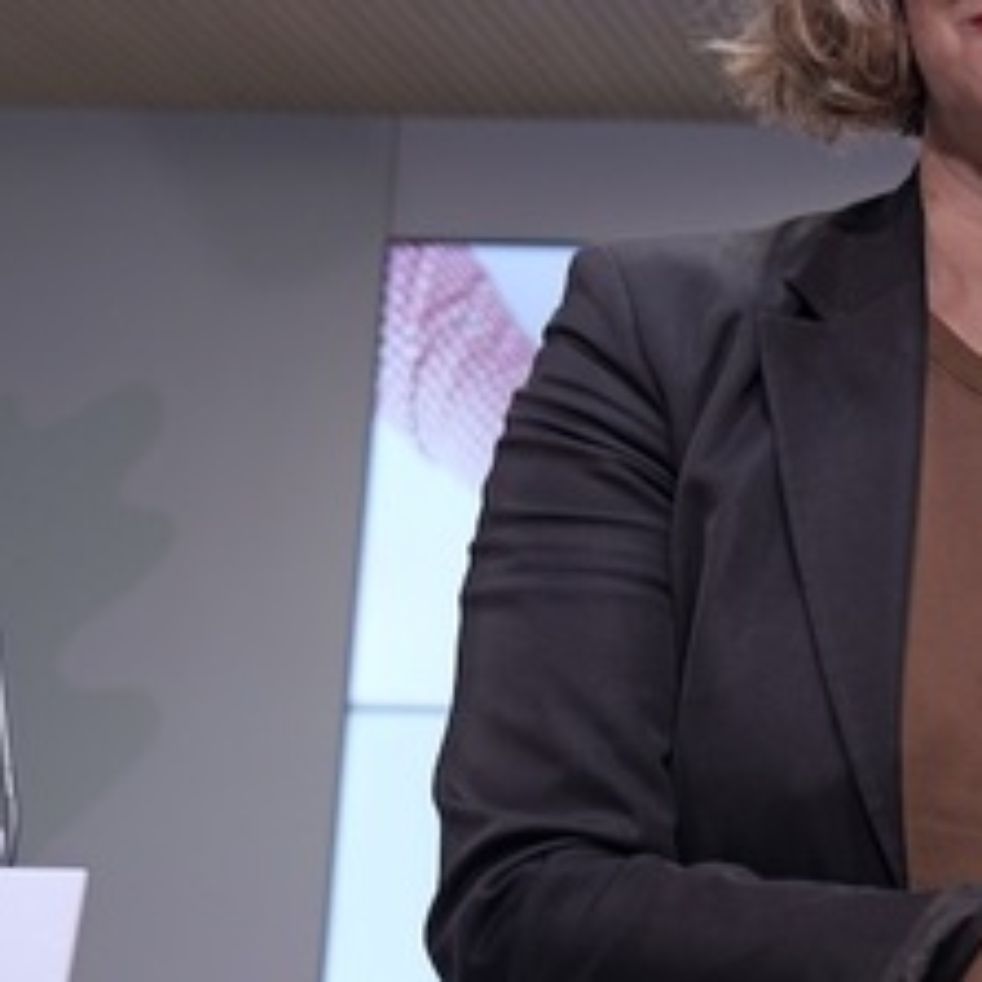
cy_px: 432
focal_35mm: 116
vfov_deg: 15.0
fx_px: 3723
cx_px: 1576
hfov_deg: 13.9
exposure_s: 1/50
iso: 400
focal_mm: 42
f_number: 4.9
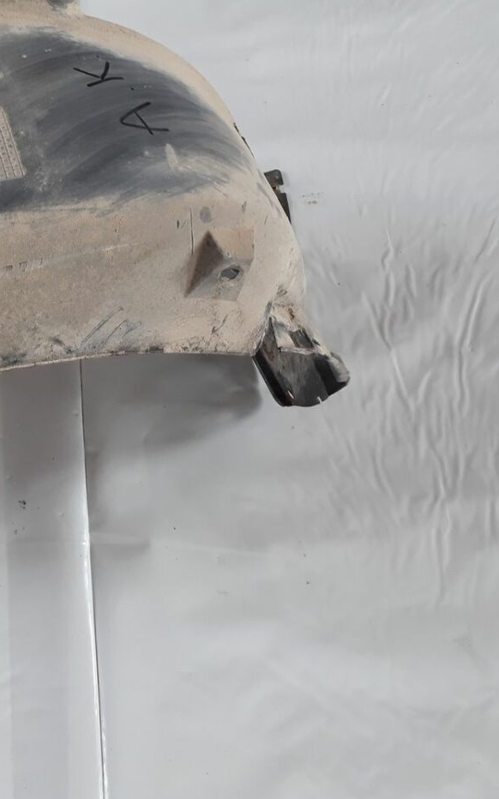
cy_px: 368
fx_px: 936
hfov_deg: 26.8
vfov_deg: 46.2
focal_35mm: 43
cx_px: -82
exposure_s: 1/33
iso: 50
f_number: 1.9
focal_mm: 3.6
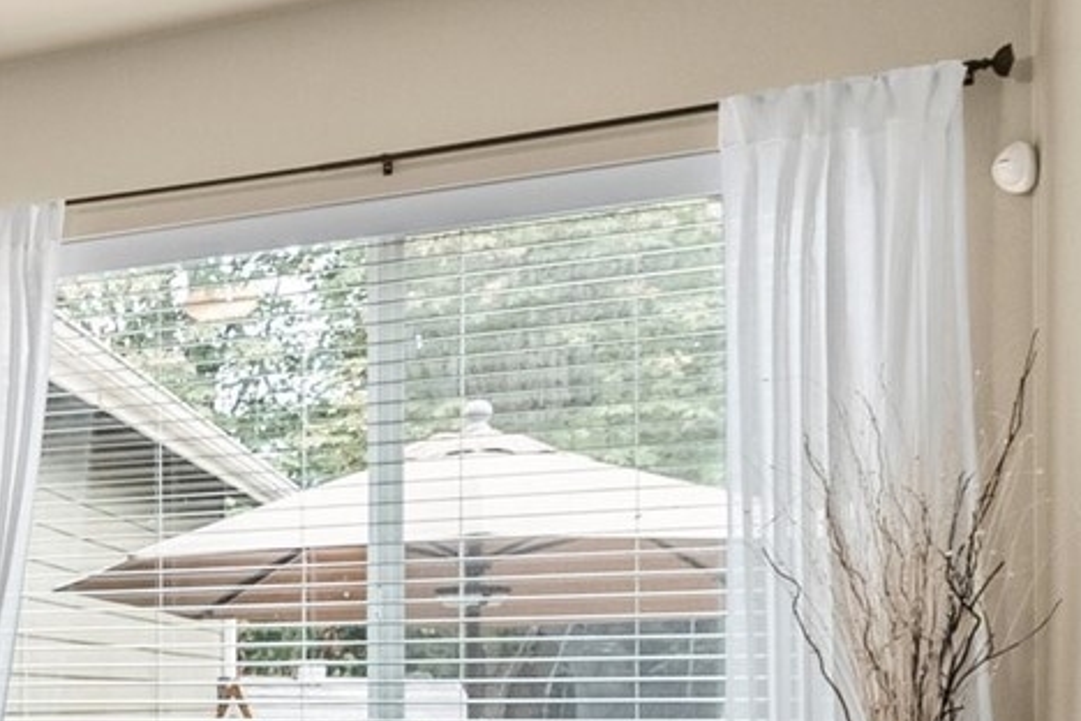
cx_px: -651
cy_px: 765
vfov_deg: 22.3
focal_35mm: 58
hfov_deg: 24.3
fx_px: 1741
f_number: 8
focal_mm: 16
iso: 500
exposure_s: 1/1.67
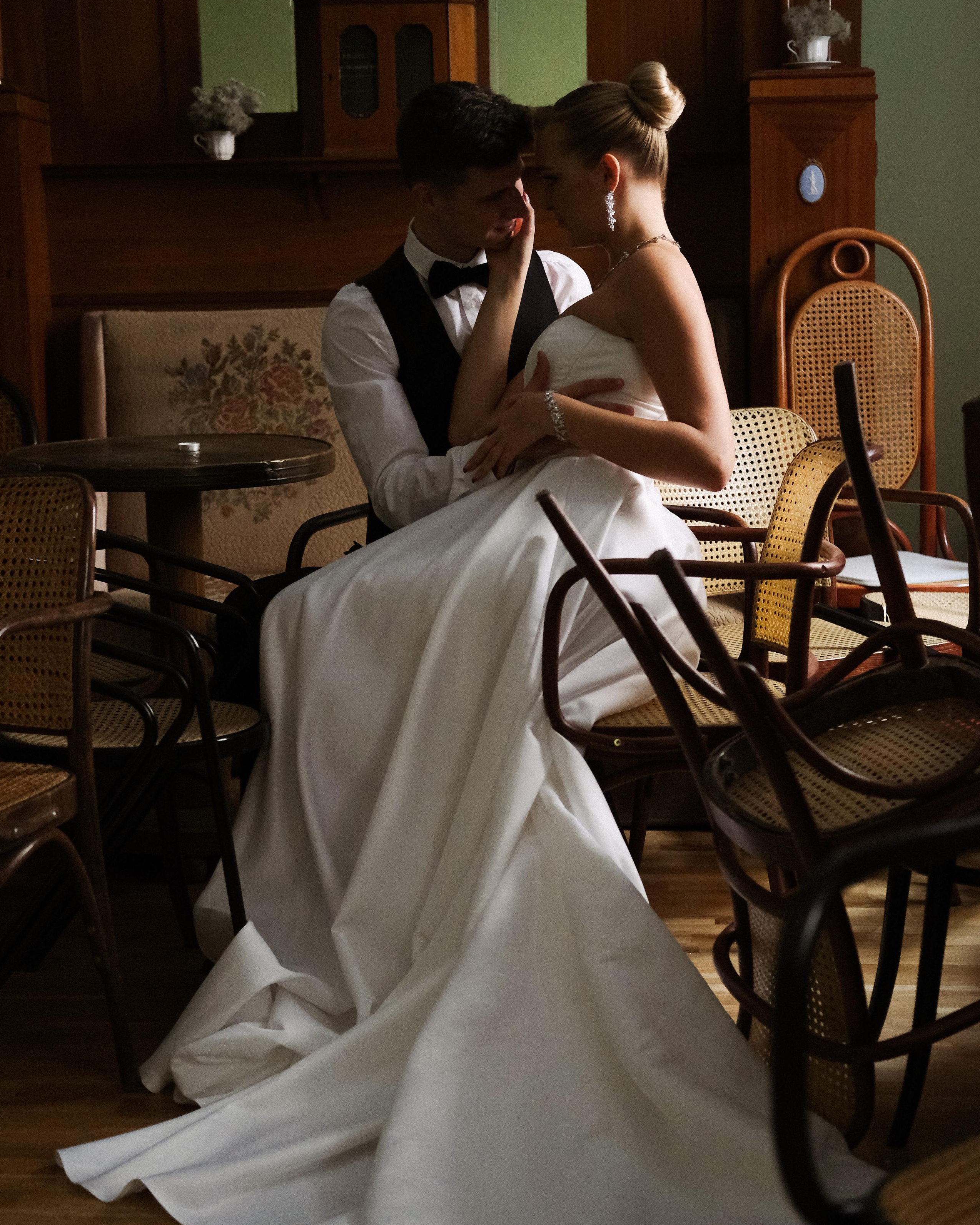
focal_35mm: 60
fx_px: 2175
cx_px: 489
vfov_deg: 31.4
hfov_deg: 25.4
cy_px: 687
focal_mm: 35
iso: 2500
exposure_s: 1/125
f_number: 2
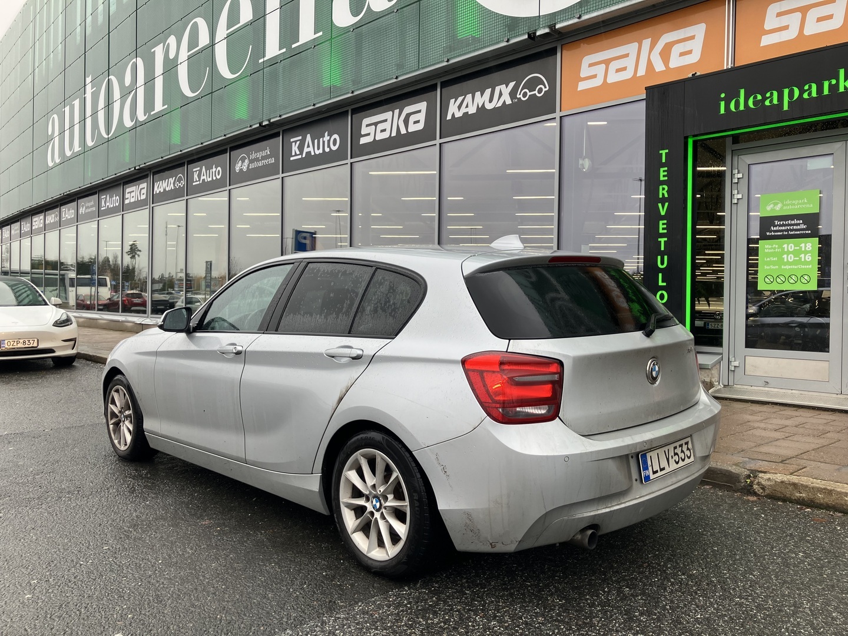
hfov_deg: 63.4
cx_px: 424
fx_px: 686
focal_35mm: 28
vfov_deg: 49.7
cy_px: 318
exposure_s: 1/121
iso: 25
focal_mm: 3.99
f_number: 1.8
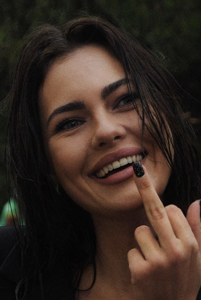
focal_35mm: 197
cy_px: 204
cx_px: 110
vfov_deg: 10.4
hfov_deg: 7.0
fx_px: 1647
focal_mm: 55
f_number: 7.1
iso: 400
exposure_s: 1/200
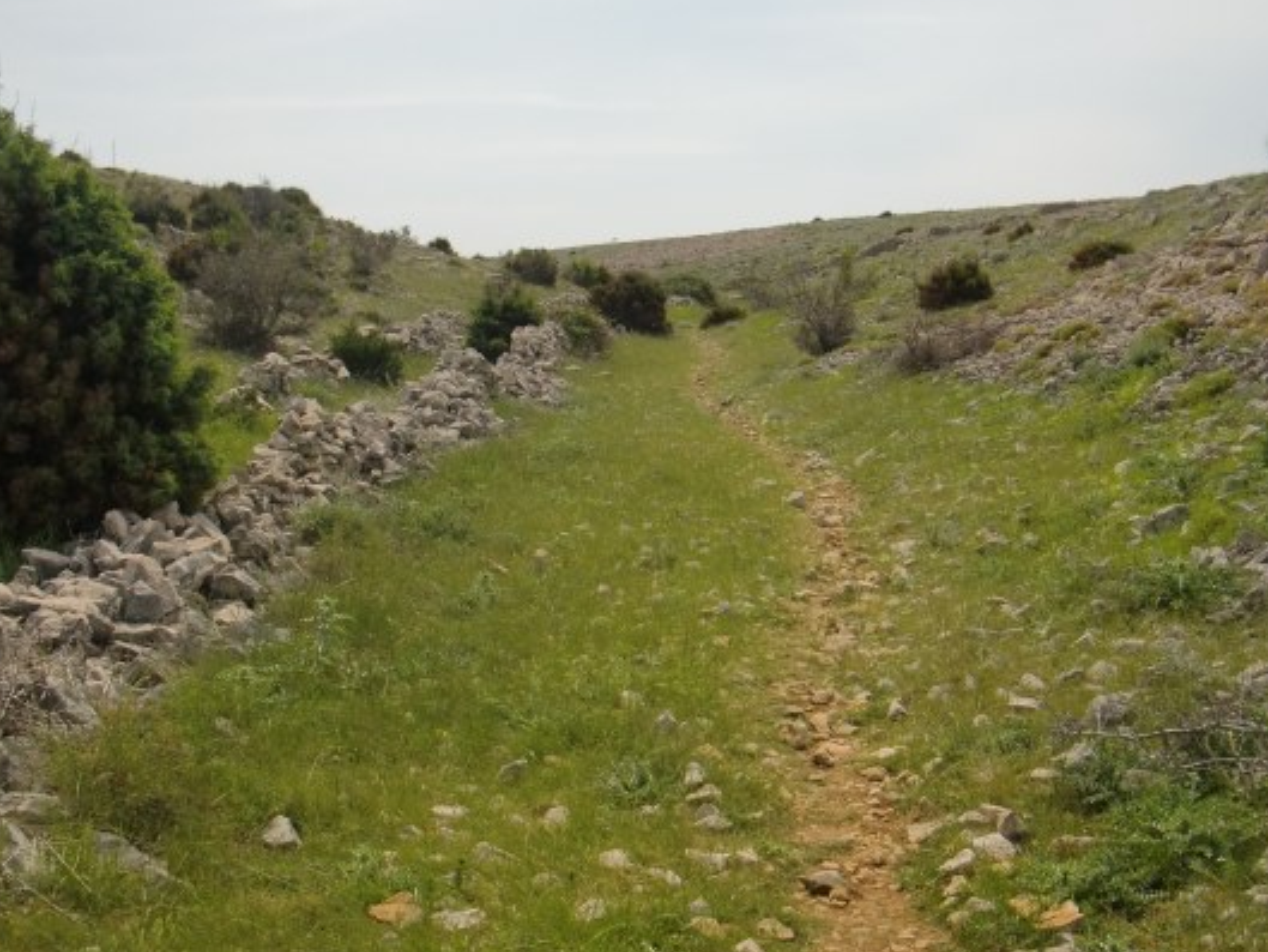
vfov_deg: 31.5
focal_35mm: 46
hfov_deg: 41.2
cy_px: 441
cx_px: 652
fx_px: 1685
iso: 100
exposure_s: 1/320
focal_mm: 6.66
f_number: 8.9
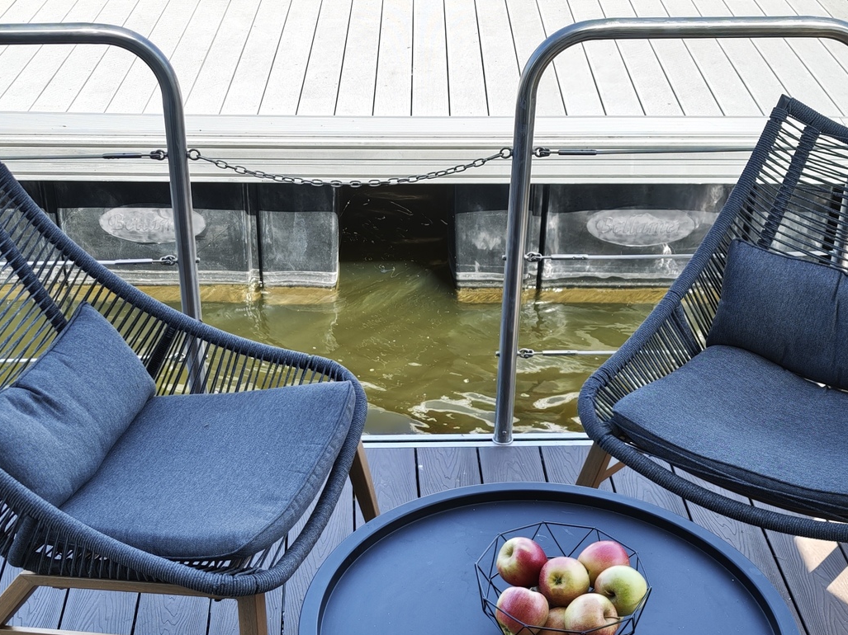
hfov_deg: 34.3
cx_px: 382
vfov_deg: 26.1
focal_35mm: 56
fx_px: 1372
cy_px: 377
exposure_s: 1/128
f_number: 1.63
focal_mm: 8.72
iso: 100
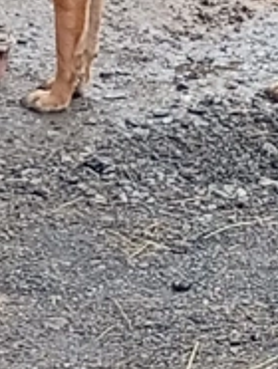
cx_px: 151
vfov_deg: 8.7
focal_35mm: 227
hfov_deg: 6.6
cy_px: -8
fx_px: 2425
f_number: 1.8
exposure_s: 1/50.3
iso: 95
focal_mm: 3.84
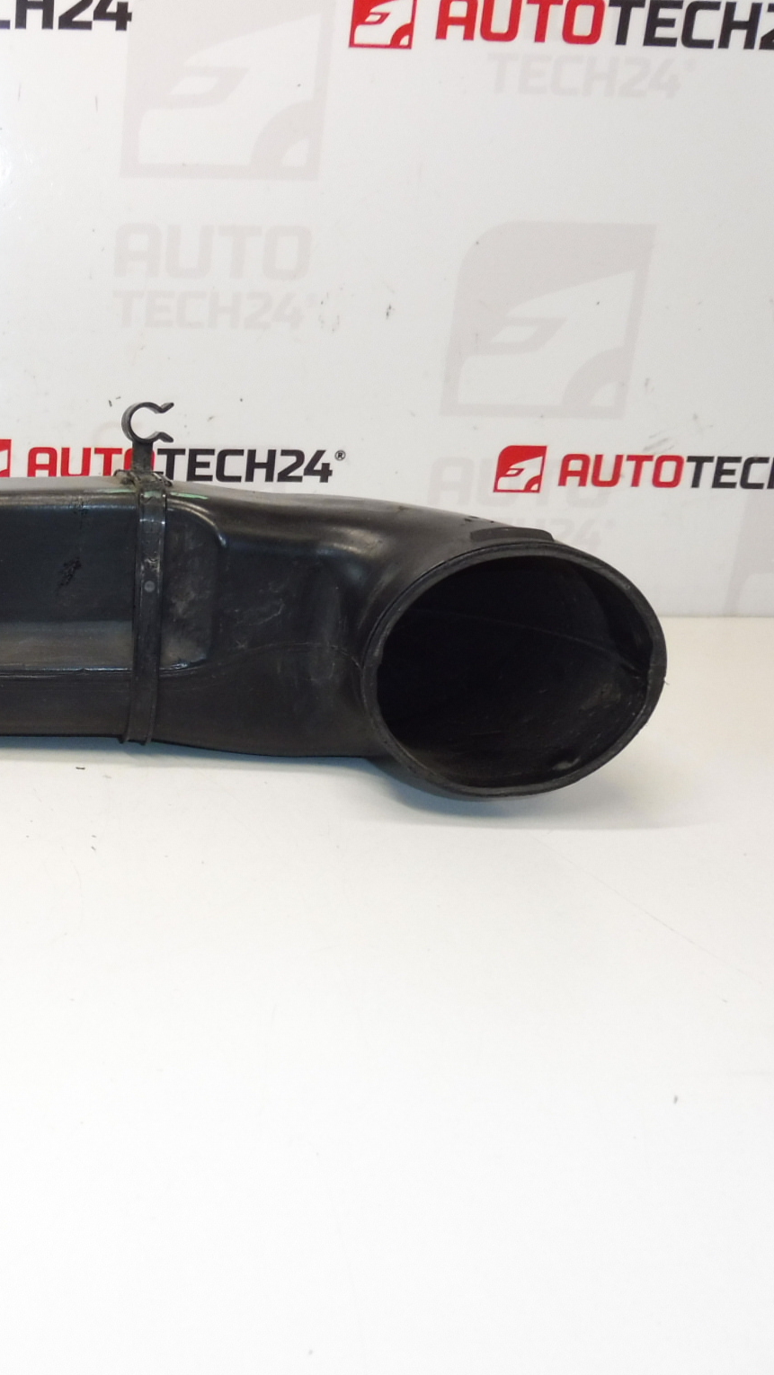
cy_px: 689
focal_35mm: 35
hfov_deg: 30.2
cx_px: -82
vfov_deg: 56.6
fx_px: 1277
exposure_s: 1/100
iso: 200
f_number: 3.5
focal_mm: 4.3
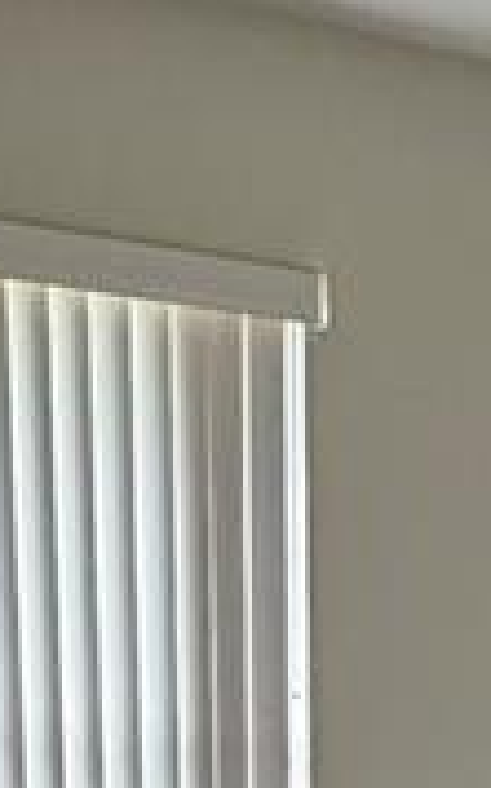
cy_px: 1231
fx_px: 2144
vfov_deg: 18.2
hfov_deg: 12.8
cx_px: 579
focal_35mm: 100
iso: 250
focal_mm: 2.22
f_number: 2.2
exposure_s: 1/120
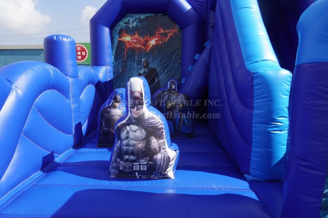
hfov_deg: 73.7
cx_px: 164
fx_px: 219
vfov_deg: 53.1
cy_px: 109
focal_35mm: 24
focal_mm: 16
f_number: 8
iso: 100
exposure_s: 1/160
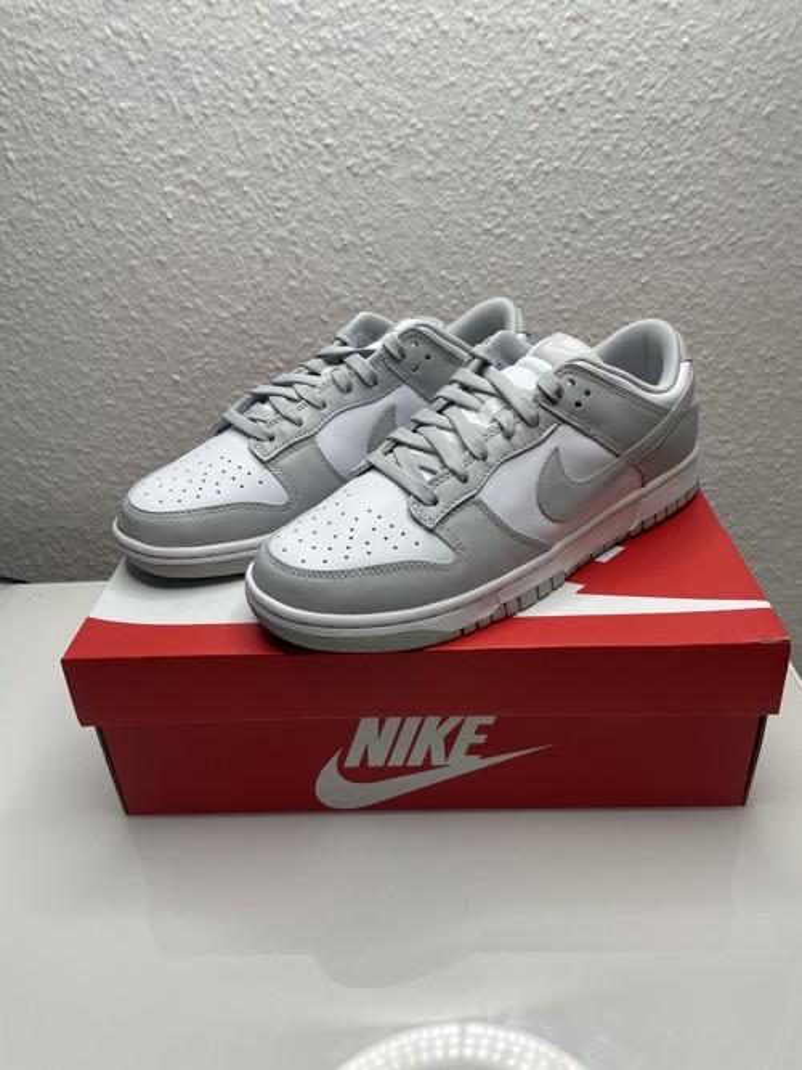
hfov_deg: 53.0
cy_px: 535
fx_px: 803
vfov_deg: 67.3
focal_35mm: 26
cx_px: 401
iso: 50
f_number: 1.6
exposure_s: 1/121
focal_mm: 4.2
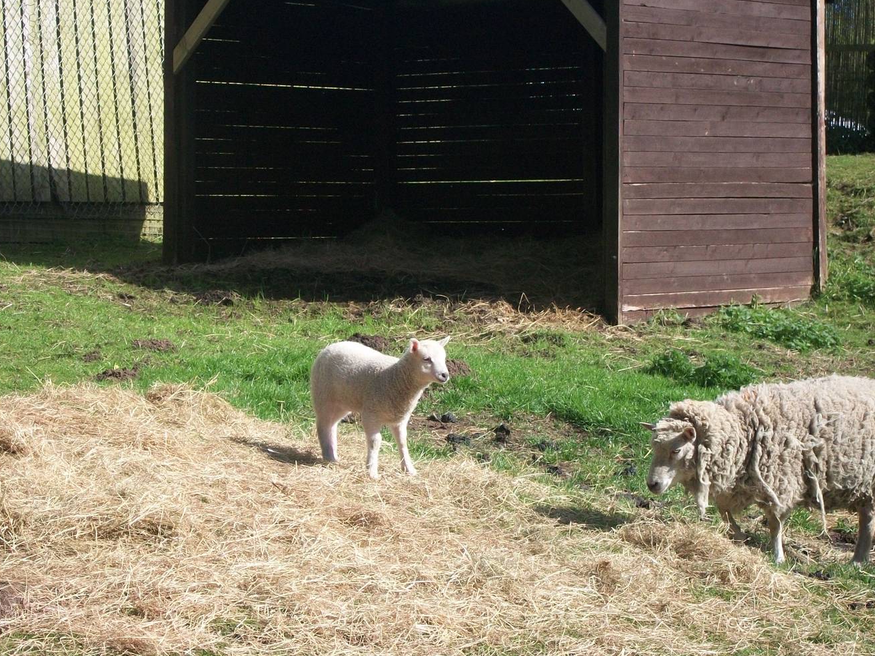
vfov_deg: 12.7
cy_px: 342
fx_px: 2958
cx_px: 449
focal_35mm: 117
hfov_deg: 16.8
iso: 137
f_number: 5.2
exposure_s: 1/500
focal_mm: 17.1
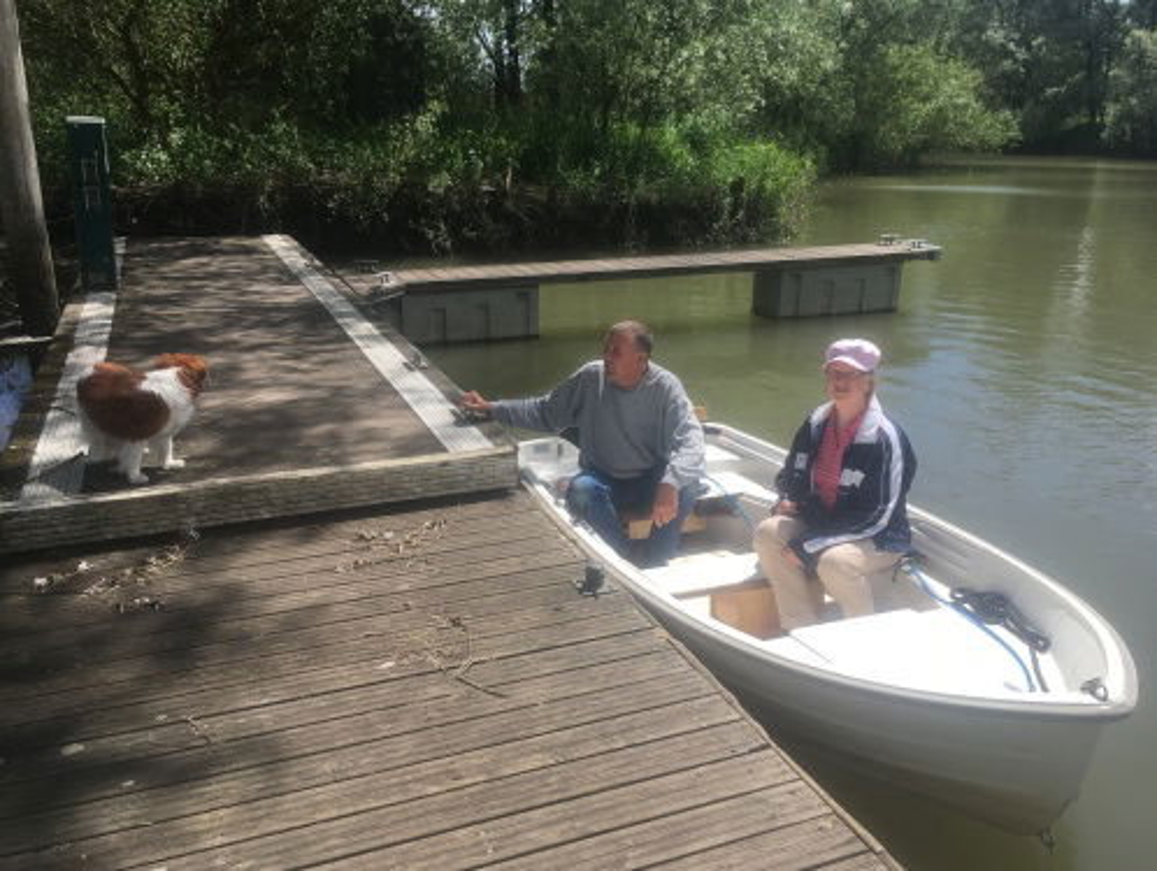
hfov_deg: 61.6
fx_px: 971
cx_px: 578
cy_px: 436
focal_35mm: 29
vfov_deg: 48.3
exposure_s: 1/1425
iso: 25
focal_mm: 4.15
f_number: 2.2
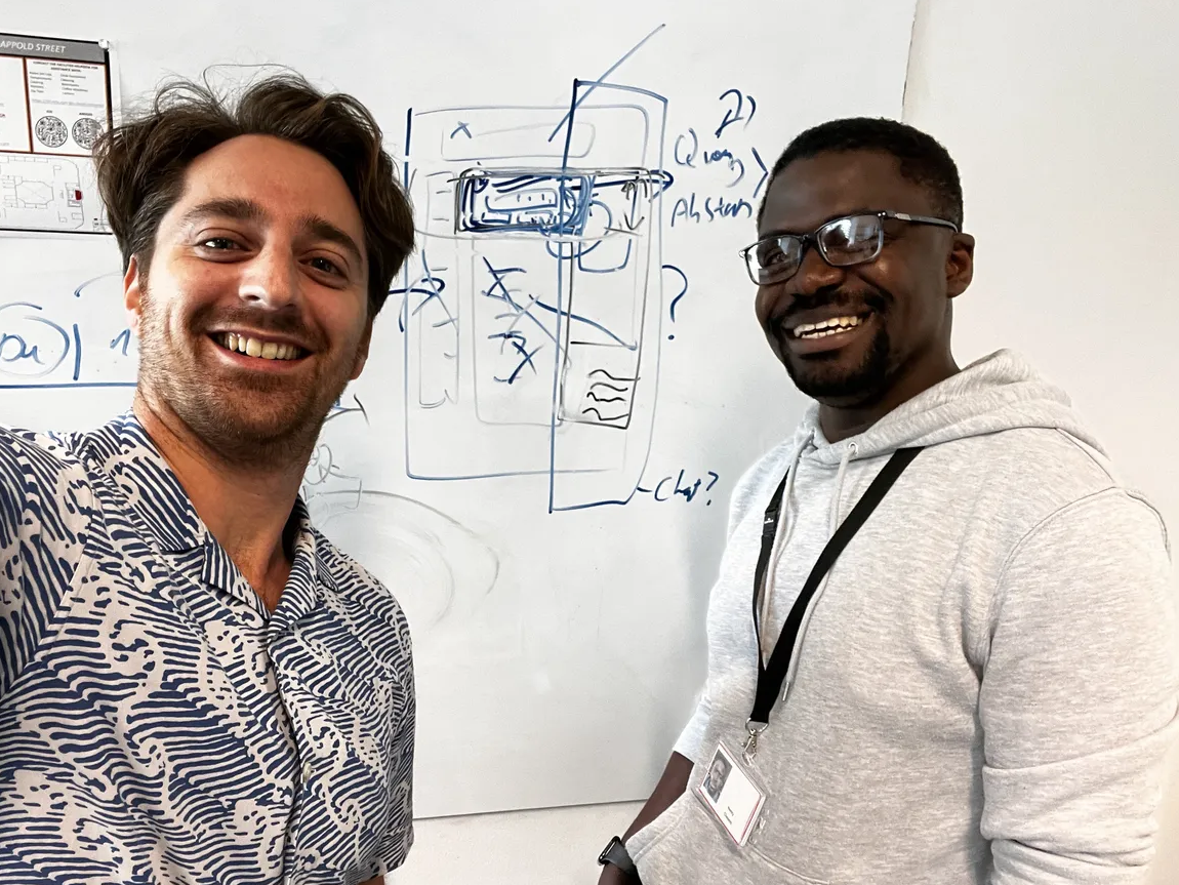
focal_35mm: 24
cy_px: 443
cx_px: 572
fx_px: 818
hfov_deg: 71.6
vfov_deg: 56.8
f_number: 2.2
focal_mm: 2.71
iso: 250
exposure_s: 1/50
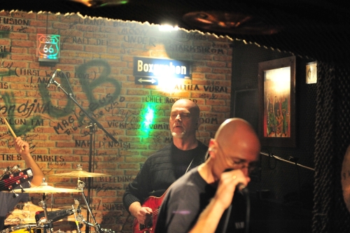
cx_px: 175
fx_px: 680
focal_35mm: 70
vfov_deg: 19.4
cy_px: 116
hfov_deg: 28.9
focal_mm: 70
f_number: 2.8
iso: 6400
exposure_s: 1/125
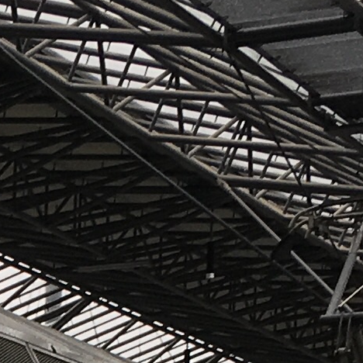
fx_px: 2622
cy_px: 773
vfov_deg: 7.5
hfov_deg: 7.7
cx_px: -309
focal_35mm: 221
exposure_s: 1/50
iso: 25
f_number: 2.2
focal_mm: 4.15
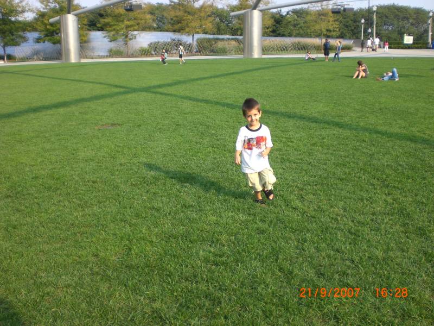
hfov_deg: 49.0
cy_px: 163
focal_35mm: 38
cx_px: 217
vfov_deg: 37.7
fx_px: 476
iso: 50
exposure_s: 1/320
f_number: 3.1
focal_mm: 6.3
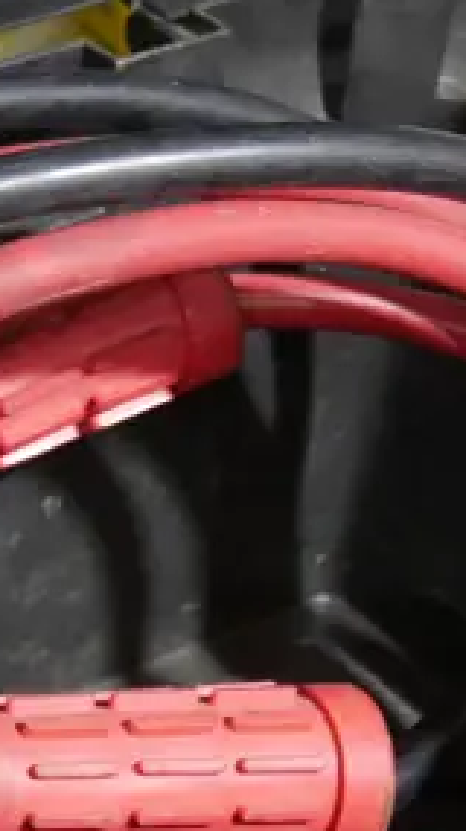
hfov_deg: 8.4
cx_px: -265
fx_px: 3102
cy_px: 450
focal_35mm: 141
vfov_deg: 15.2
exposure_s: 1/60
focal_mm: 18
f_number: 4
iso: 1600
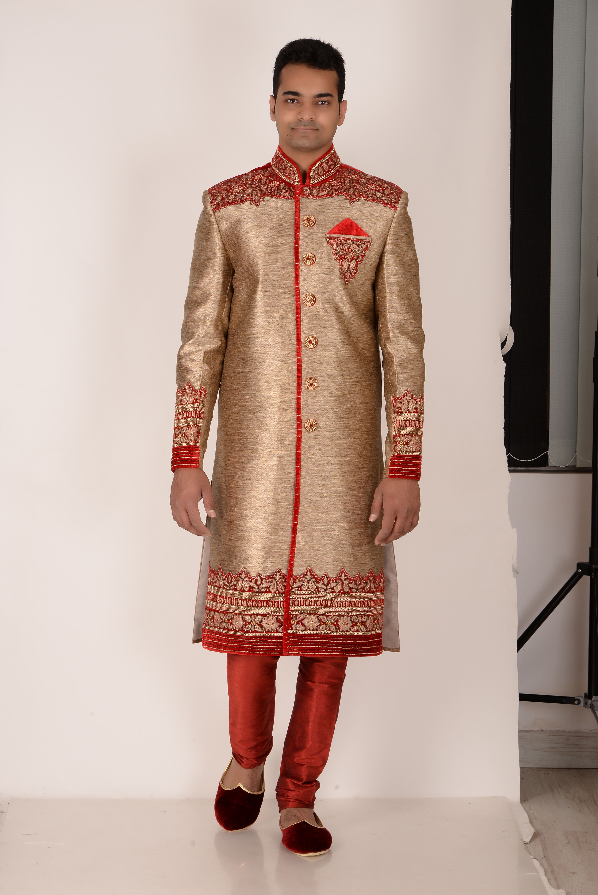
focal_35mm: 110
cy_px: 448
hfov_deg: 12.5
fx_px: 2738
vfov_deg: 18.6
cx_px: 299
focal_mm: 110
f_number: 13
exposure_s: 1/125
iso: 125
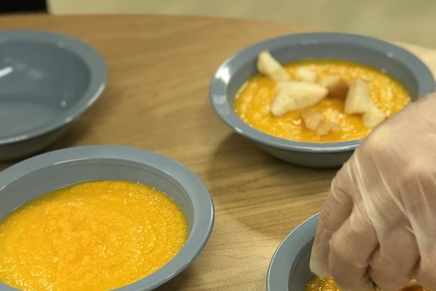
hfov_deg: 22.1
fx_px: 1114
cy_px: 234
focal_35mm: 92
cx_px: 243
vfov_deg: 14.8
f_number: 2.8
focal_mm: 6.6
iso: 125
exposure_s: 1/50
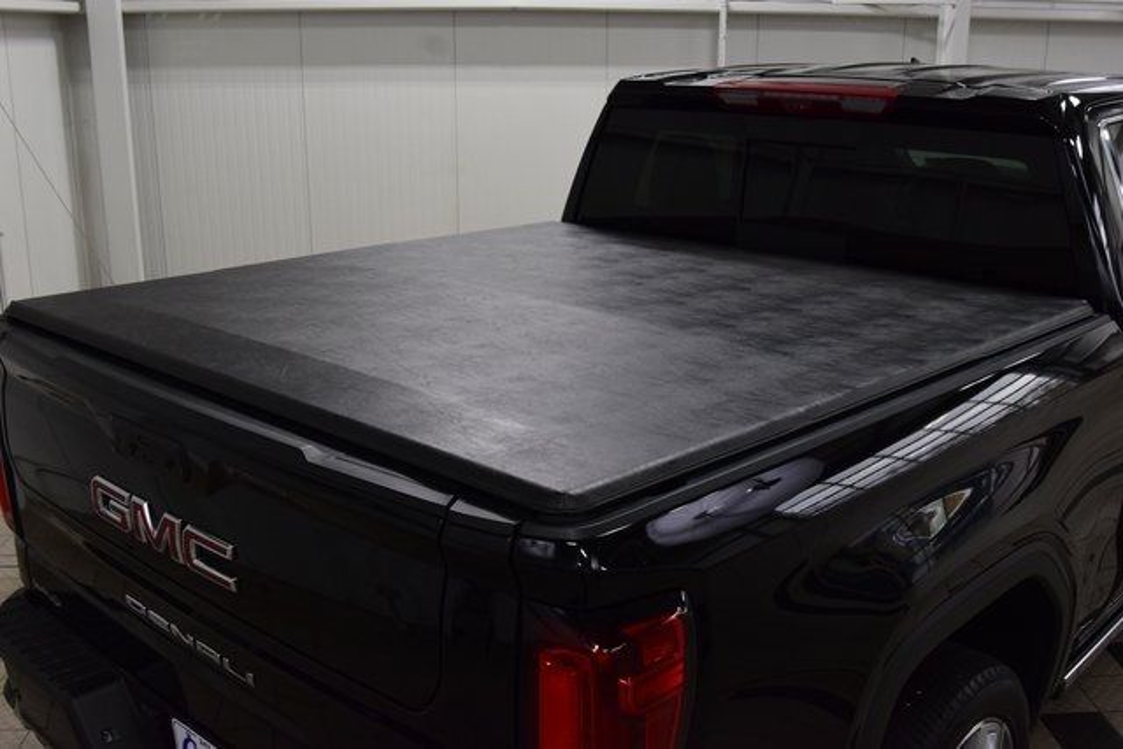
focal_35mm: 36
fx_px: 1123
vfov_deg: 36.9
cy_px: 374
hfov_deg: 53.1
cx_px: 562
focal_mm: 24
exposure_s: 1/60
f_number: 8
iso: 1250
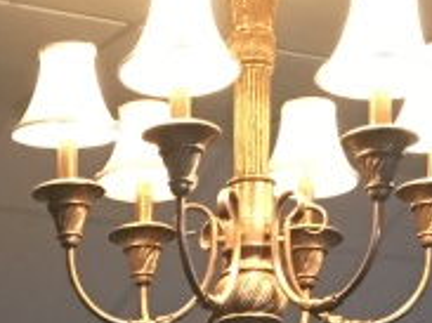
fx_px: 2020
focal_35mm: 162
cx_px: -47
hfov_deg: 12.0
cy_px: 818
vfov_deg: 8.3
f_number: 2.2
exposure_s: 1/15
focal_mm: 4.15
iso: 80
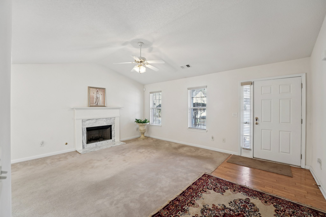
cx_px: 163
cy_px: 108
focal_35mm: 14
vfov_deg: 81.2
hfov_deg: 104.3
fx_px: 127
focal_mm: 14
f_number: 8
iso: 320
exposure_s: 1/10
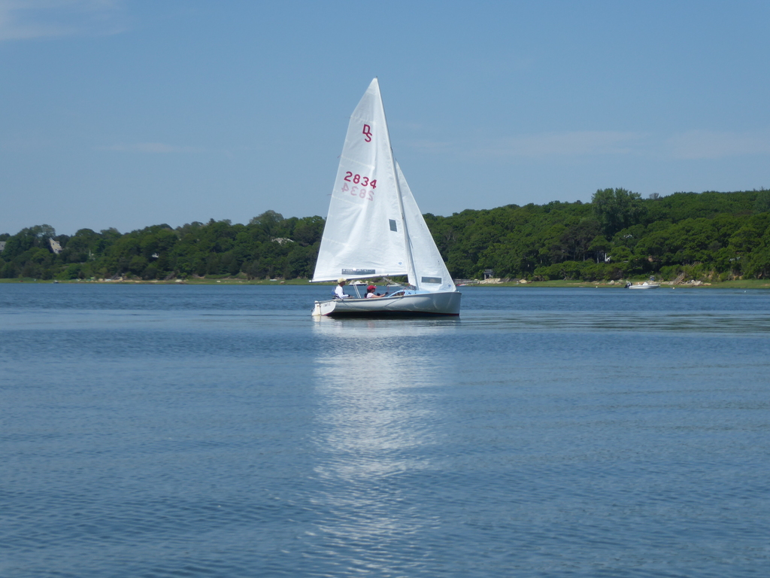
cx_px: 385
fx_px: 2825
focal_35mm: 127
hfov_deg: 15.5
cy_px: 289
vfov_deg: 11.7
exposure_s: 1/800
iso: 80
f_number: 5.1
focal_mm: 20.6
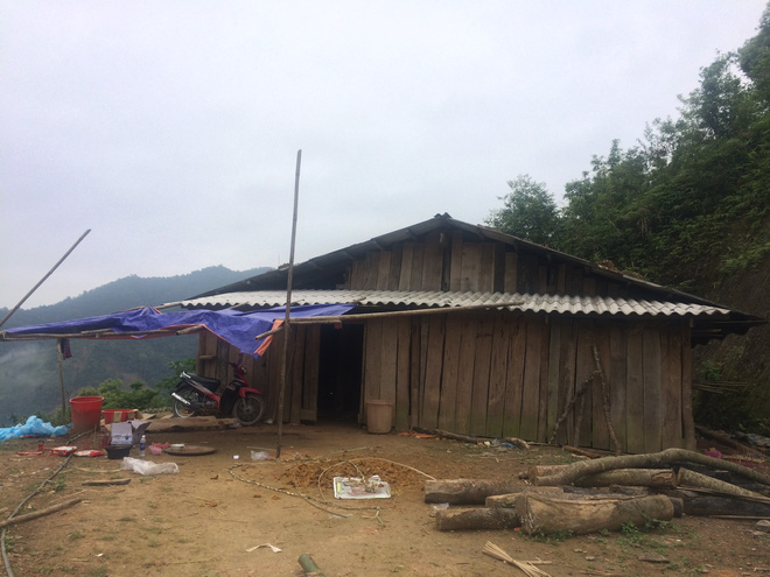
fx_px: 645
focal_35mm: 29
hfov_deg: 61.7
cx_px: 385
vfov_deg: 48.2
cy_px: 288
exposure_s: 1/100
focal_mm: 4.15
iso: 32
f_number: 2.2
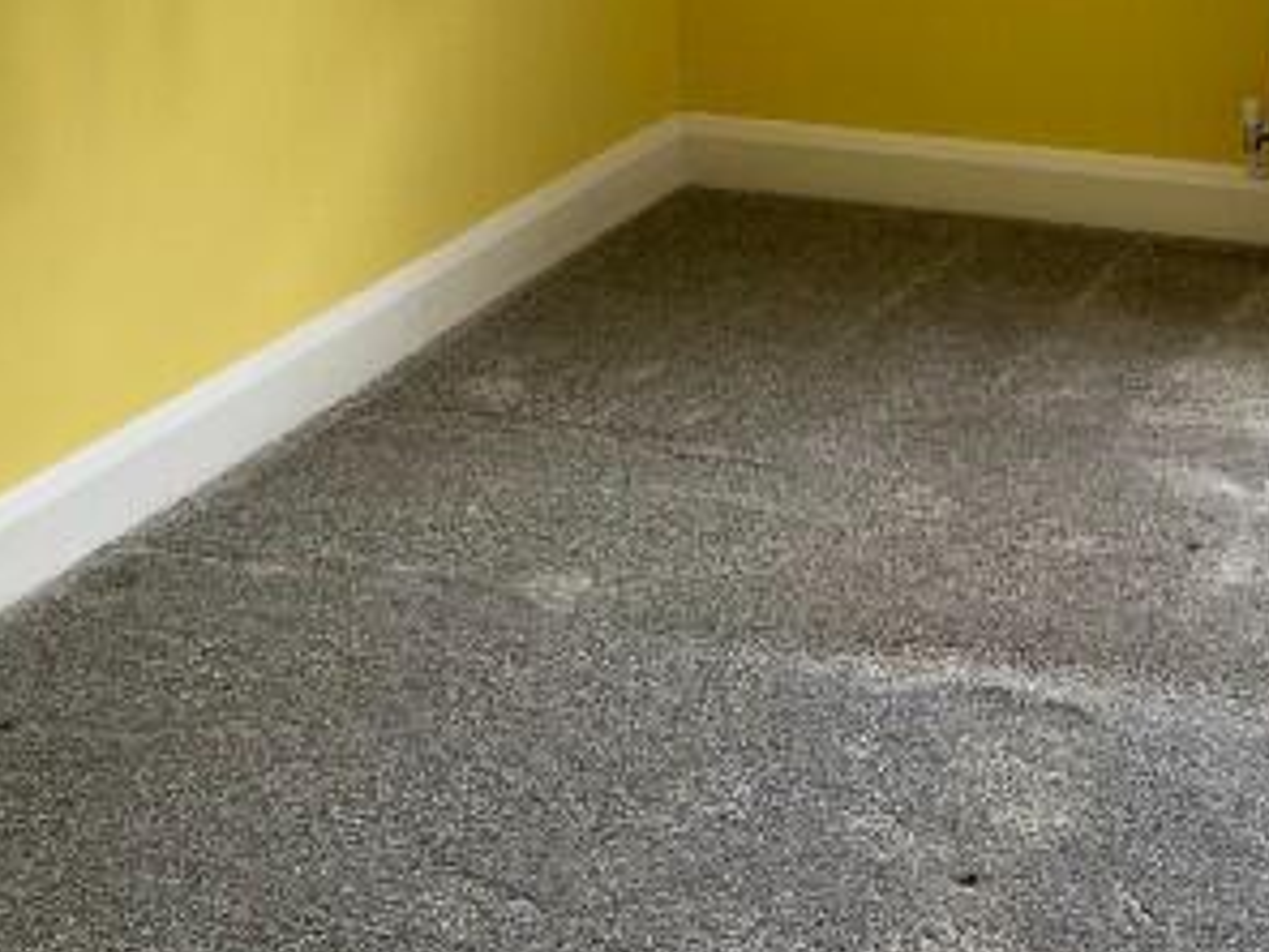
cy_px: -86
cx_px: 1085
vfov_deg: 16.0
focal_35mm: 90
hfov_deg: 21.4
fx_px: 3299
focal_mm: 5.7
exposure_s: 1/166
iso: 64
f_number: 1.5
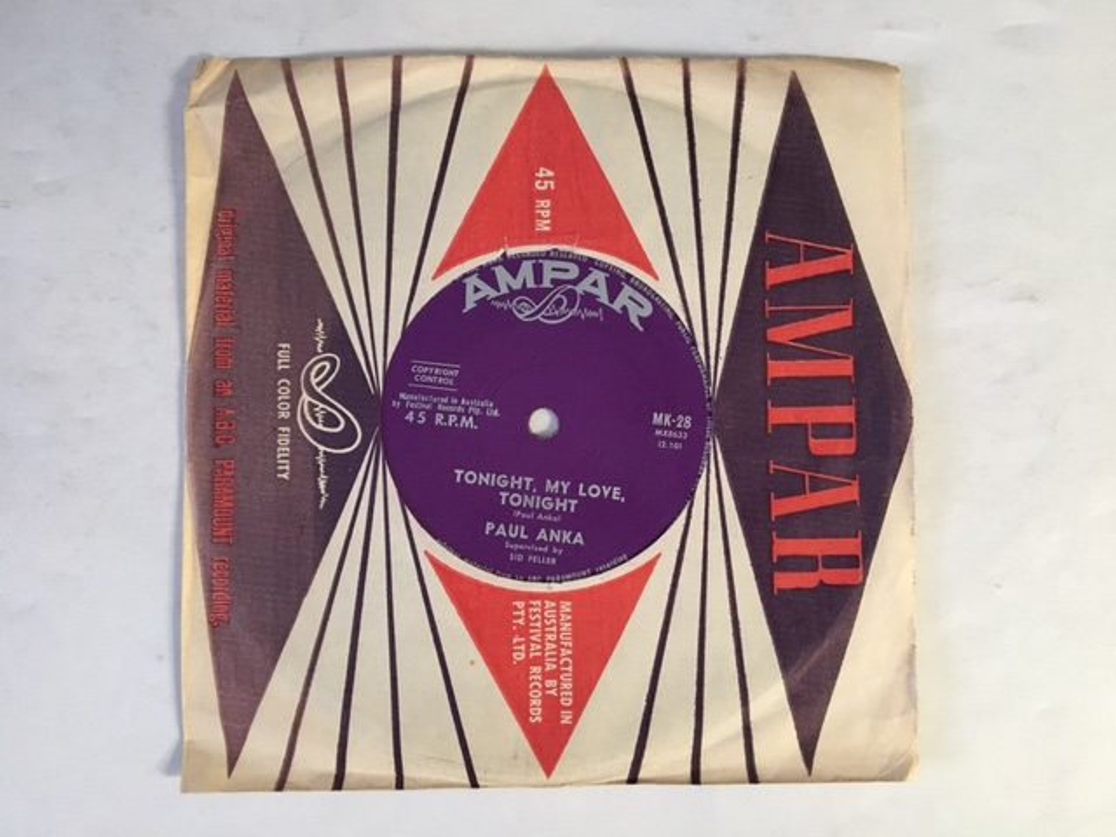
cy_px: 418
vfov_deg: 48.2
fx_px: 935
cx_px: 558
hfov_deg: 61.7
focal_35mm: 29
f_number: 2.2
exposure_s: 1/25
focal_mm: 4.15
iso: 200
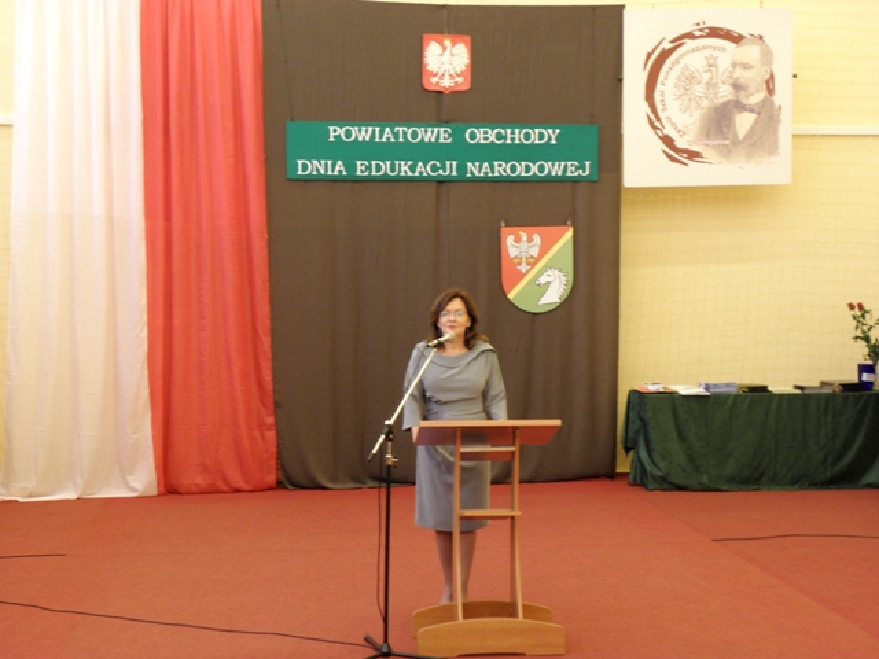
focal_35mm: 53
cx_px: 440
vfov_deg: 27.5
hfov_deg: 36.2
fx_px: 1346
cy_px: 330
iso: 125
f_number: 3.5
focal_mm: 9.57
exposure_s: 1/10
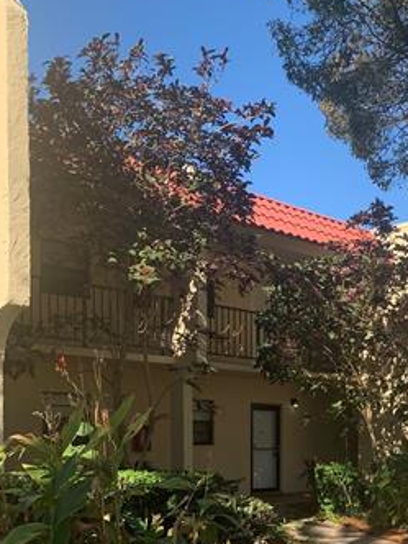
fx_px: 739
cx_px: 347
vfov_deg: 38.2
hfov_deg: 29.9
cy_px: 470
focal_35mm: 47
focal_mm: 4.25
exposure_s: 1/1088
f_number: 1.8
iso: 25
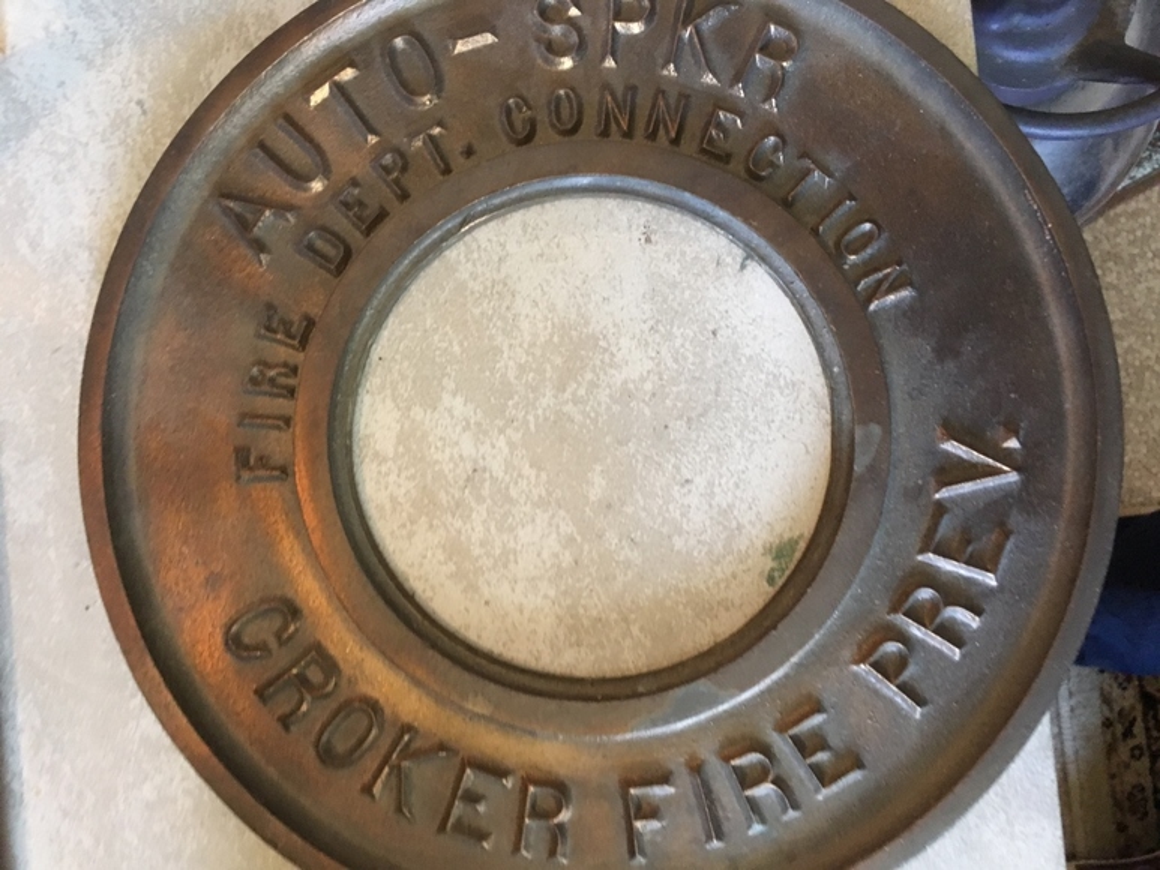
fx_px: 972
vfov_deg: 48.2
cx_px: 580
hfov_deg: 61.7
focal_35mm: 29
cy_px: 435
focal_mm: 4.15
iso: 200
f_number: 2.2
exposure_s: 1/20
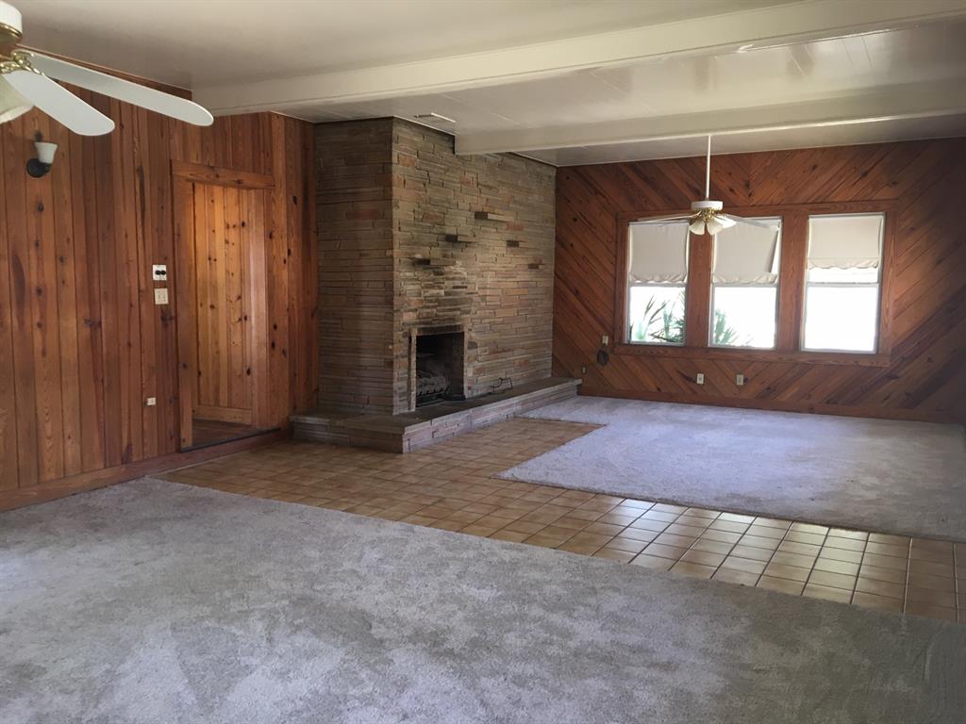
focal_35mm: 29
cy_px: 362
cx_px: 483
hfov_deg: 61.7
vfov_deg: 48.2
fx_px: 809
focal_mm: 4.15
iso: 100
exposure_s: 1/33
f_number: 2.2
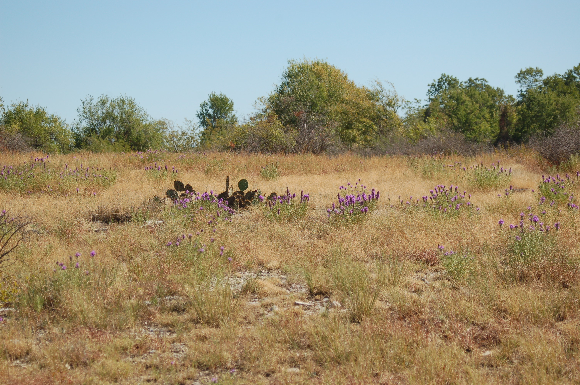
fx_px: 1932
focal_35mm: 120
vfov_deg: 11.4
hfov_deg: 17.1
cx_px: 290
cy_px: 192
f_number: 6.3
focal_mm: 80
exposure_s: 1/640
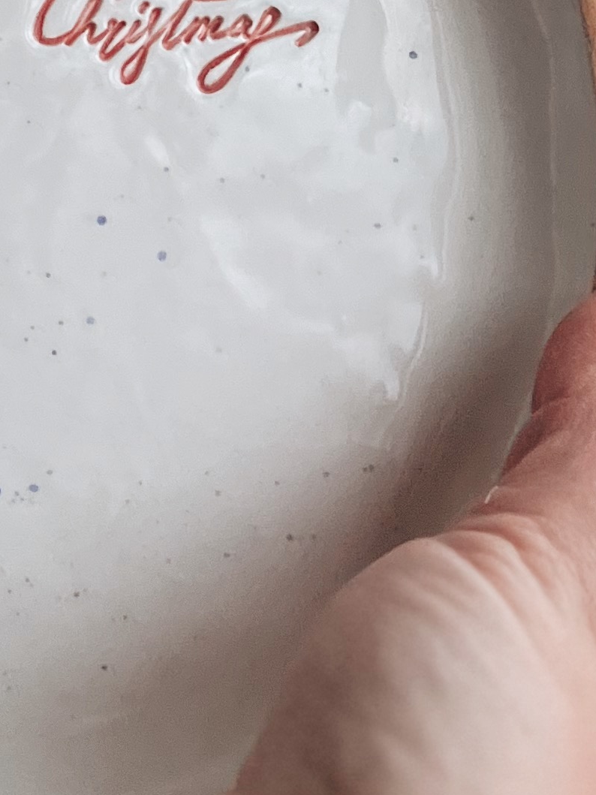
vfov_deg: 19.2
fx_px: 2273
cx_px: -140
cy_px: -37
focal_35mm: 99
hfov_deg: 14.4
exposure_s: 1/60
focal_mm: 5.7
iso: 500
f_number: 1.5
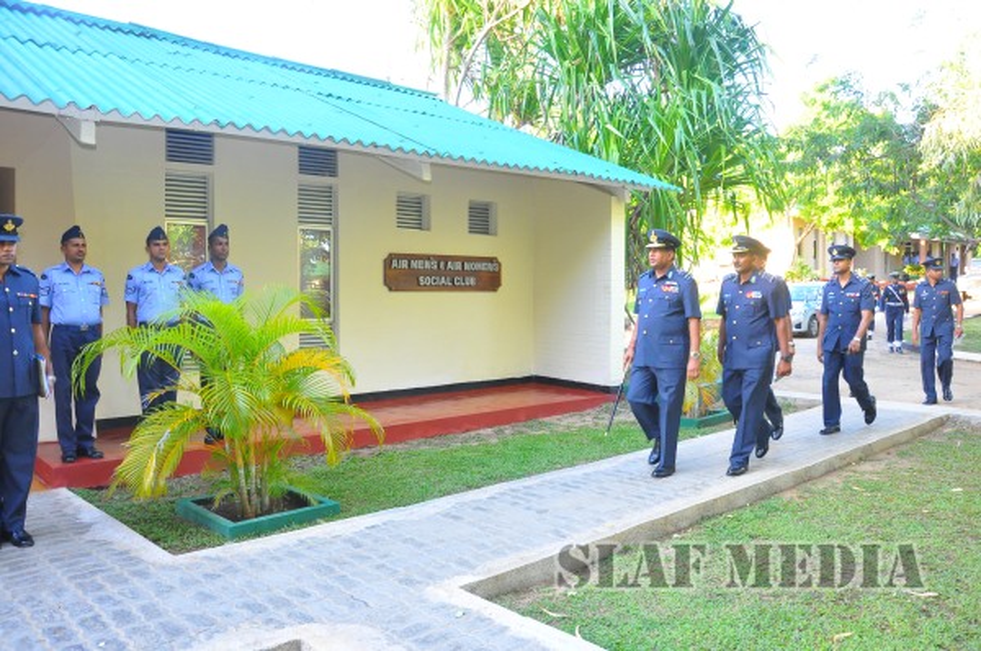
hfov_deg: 67.5
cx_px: 490
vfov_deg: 47.8
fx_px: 735
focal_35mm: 27
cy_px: 326
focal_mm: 18
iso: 1250
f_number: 6.3
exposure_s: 1/125
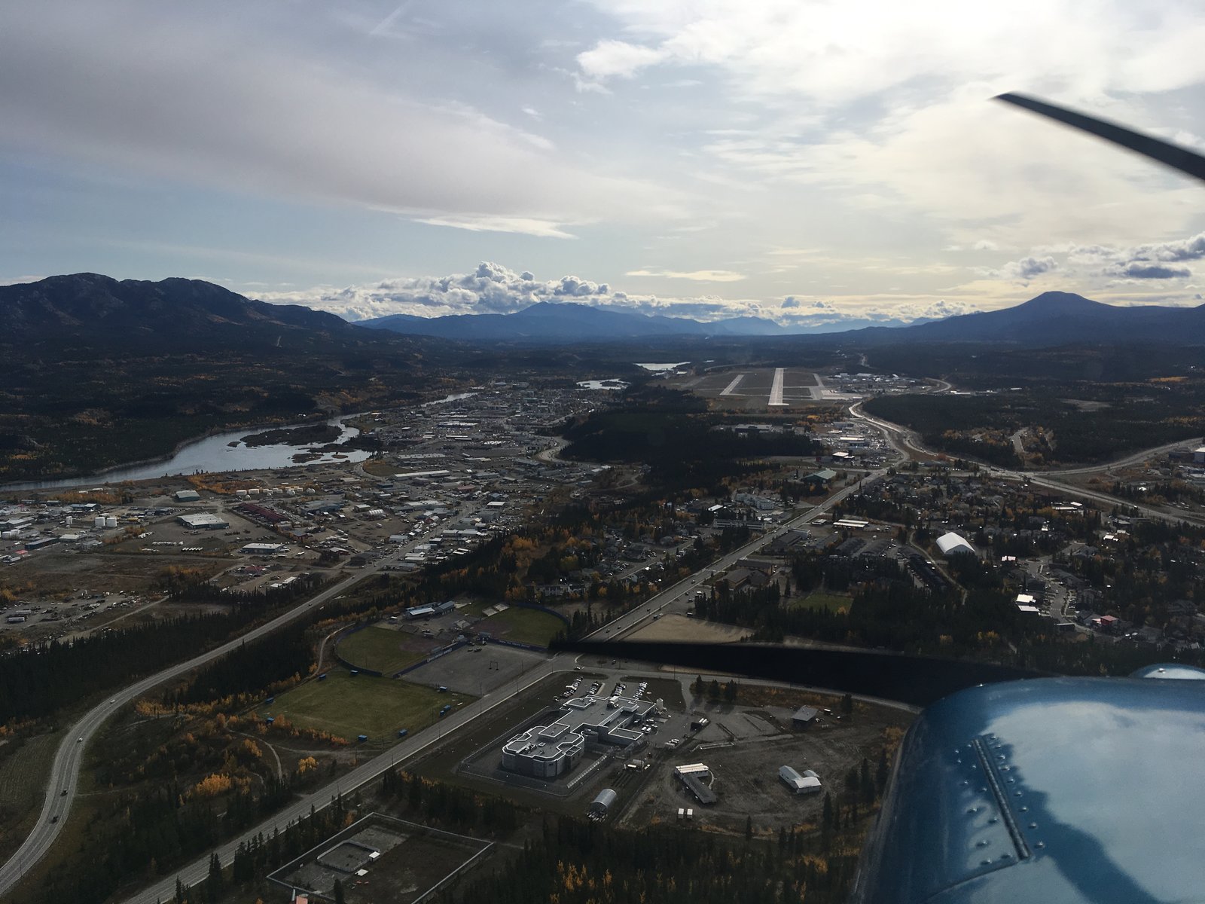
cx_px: 602
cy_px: 452
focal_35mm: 29
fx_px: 1010
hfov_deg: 61.7
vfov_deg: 48.2
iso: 25
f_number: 2.2
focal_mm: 4.15
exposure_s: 1/4525
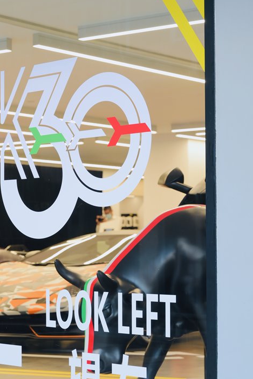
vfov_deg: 20.0
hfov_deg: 13.4
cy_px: 226
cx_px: 71
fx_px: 1075
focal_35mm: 102
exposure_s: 1/30
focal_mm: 70
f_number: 5
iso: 500
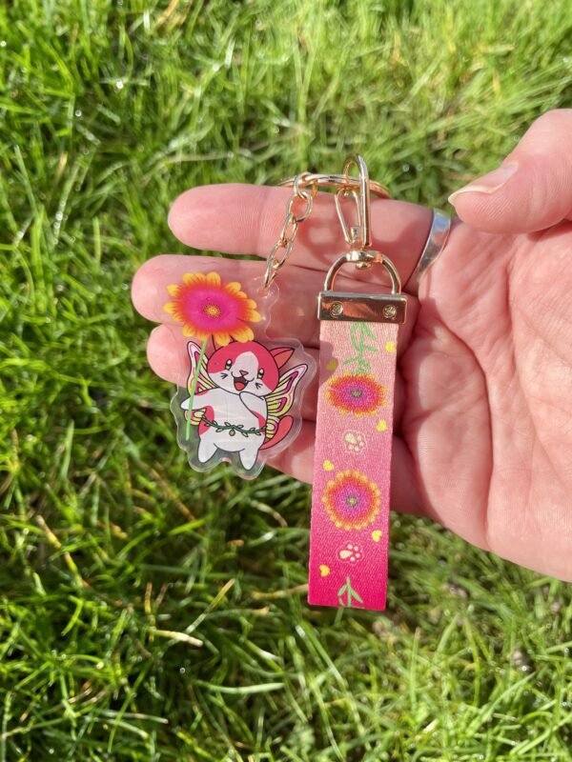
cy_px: 381
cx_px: 286
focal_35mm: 26
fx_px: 573
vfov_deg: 67.3
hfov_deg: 53.1
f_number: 1.6
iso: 32
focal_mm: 4.2
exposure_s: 1/1949
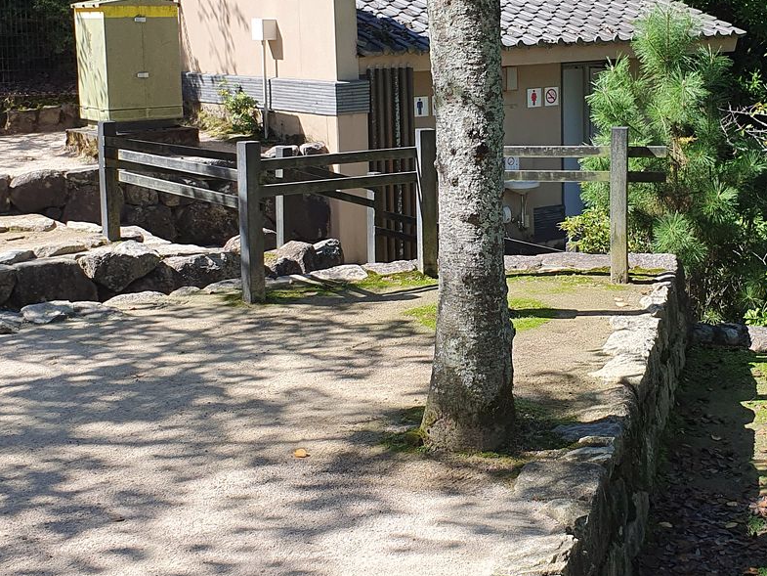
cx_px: 420
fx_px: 1175
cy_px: 189
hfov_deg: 36.1
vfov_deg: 27.4
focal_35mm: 53
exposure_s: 1/896
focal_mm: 4.32
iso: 50
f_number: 2.4
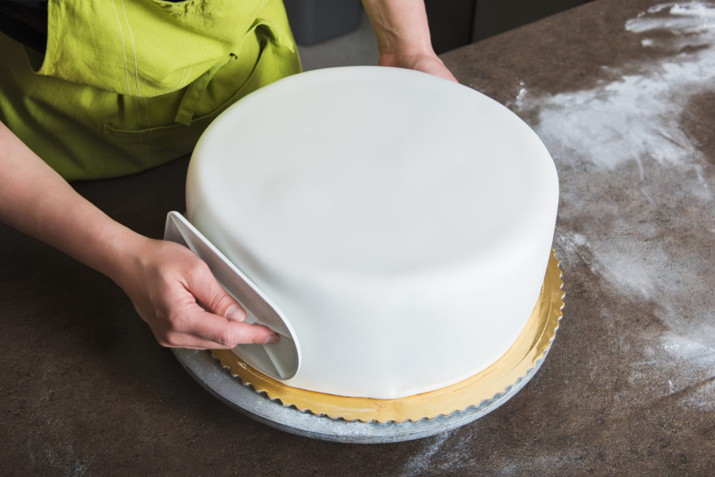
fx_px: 874
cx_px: 358
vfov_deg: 30.5
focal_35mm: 44
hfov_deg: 44.5
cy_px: 238
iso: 160
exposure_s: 1/250
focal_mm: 44
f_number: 7.1
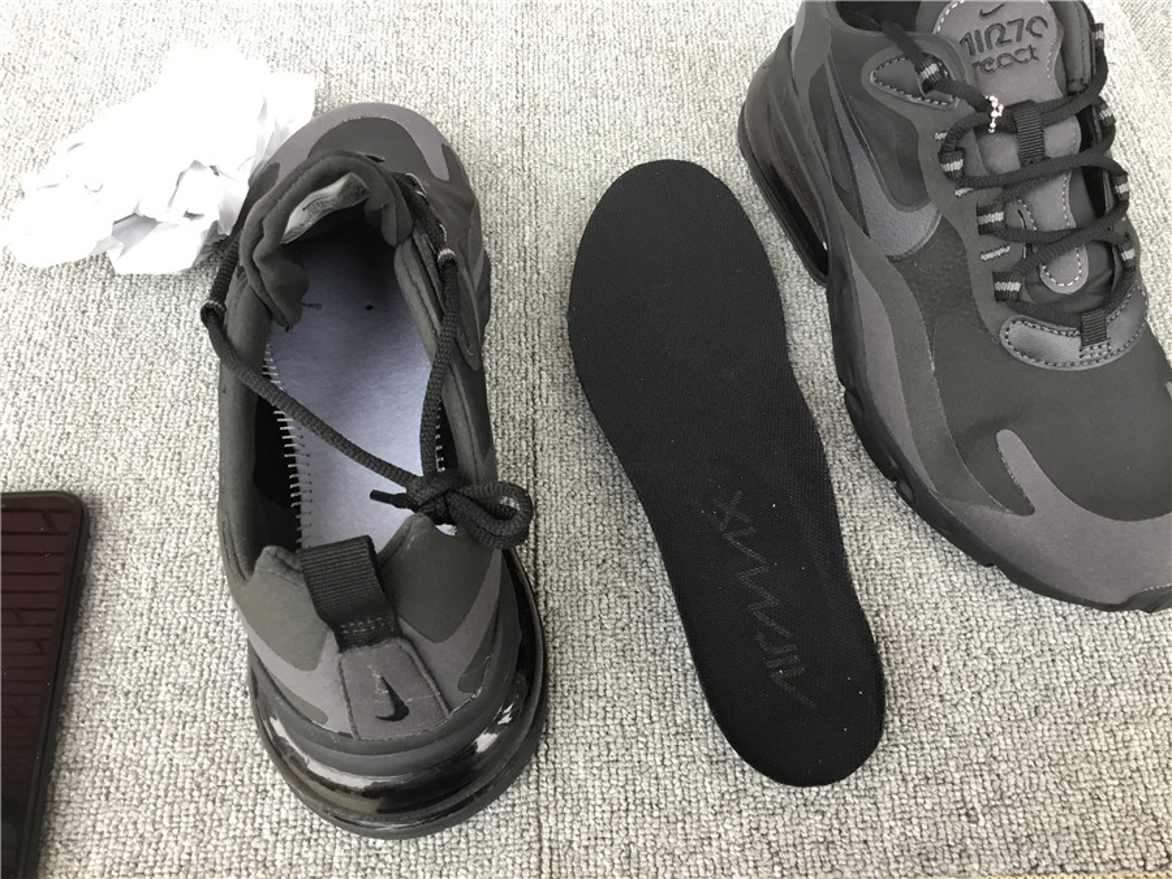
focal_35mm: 31
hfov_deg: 58.4
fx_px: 1050
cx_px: 586
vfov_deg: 45.4
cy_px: 440
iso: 50
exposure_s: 1/33
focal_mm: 3.3
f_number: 2.4
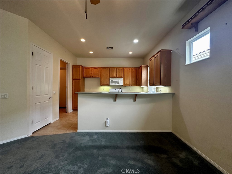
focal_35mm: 14
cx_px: 116
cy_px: 87
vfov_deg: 85.7
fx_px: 94
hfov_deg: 102.1
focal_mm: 2.22
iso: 320
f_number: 2.2
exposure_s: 1/120
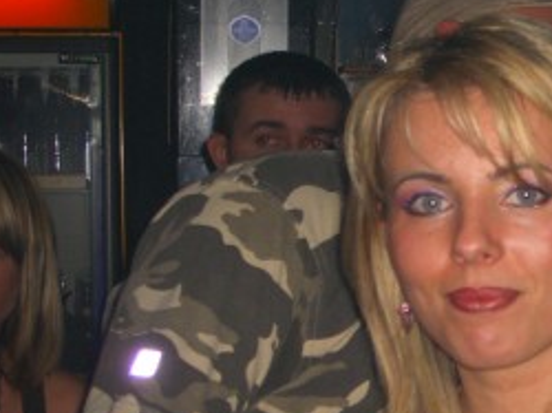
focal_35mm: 137
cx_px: 614
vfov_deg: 10.8
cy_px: 307
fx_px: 2183
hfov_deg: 14.1
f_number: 3.6
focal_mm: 11.8
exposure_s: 1/60
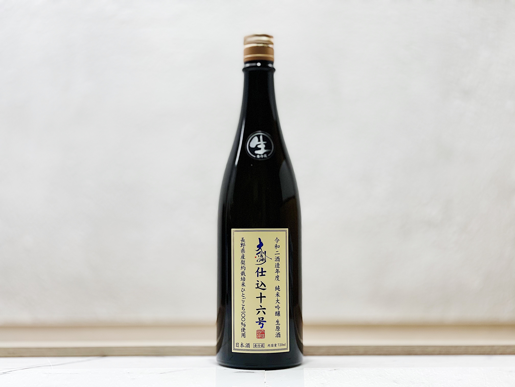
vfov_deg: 28.0
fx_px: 774
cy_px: 194
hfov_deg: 36.8
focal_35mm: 52
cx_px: 258
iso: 100
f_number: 2
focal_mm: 6
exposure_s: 1/100
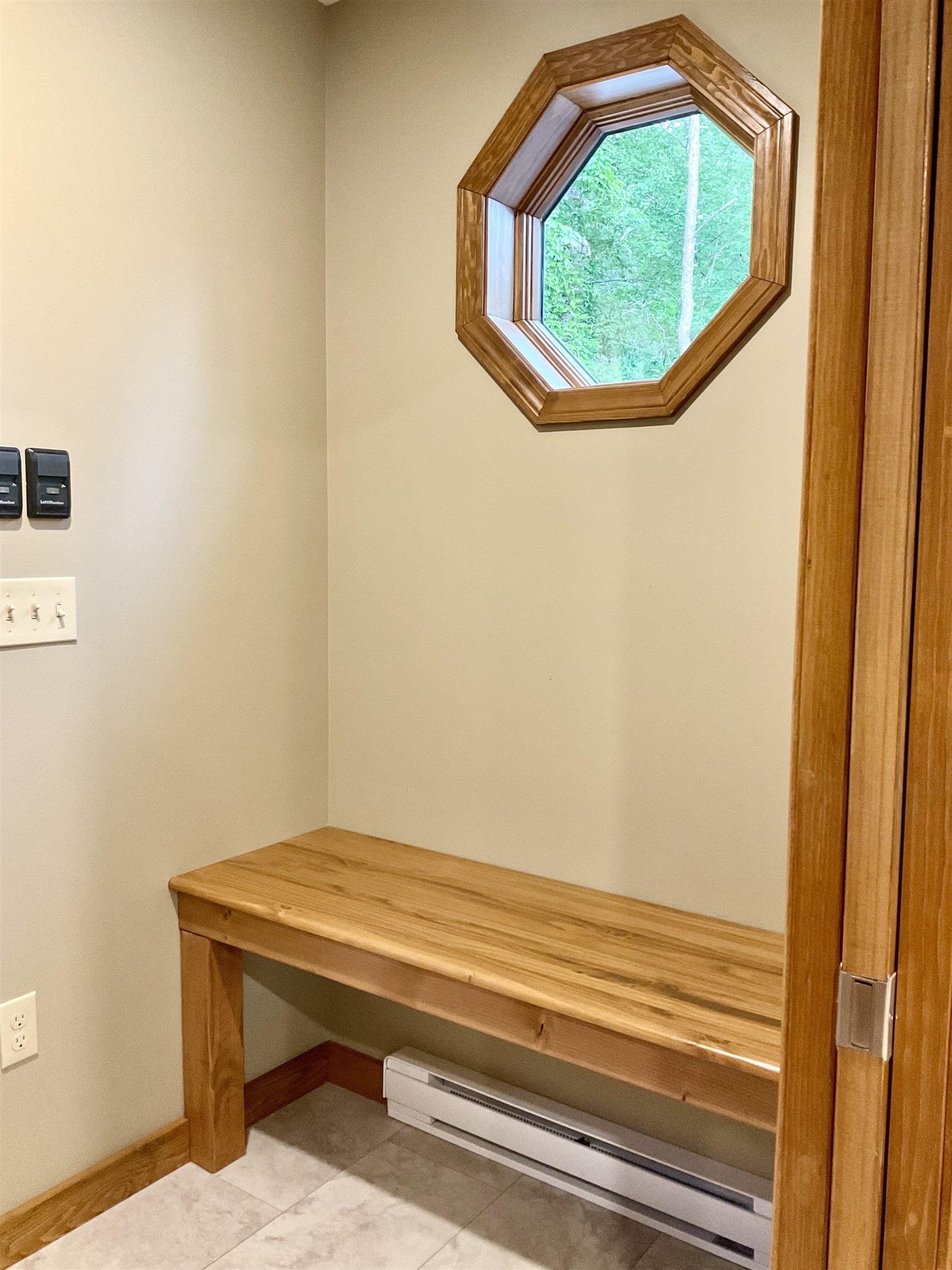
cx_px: 476
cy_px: 635
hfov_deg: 48.2
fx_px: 1063
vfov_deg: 61.7
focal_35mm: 29
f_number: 1.8
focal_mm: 3
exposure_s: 1/40
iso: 250
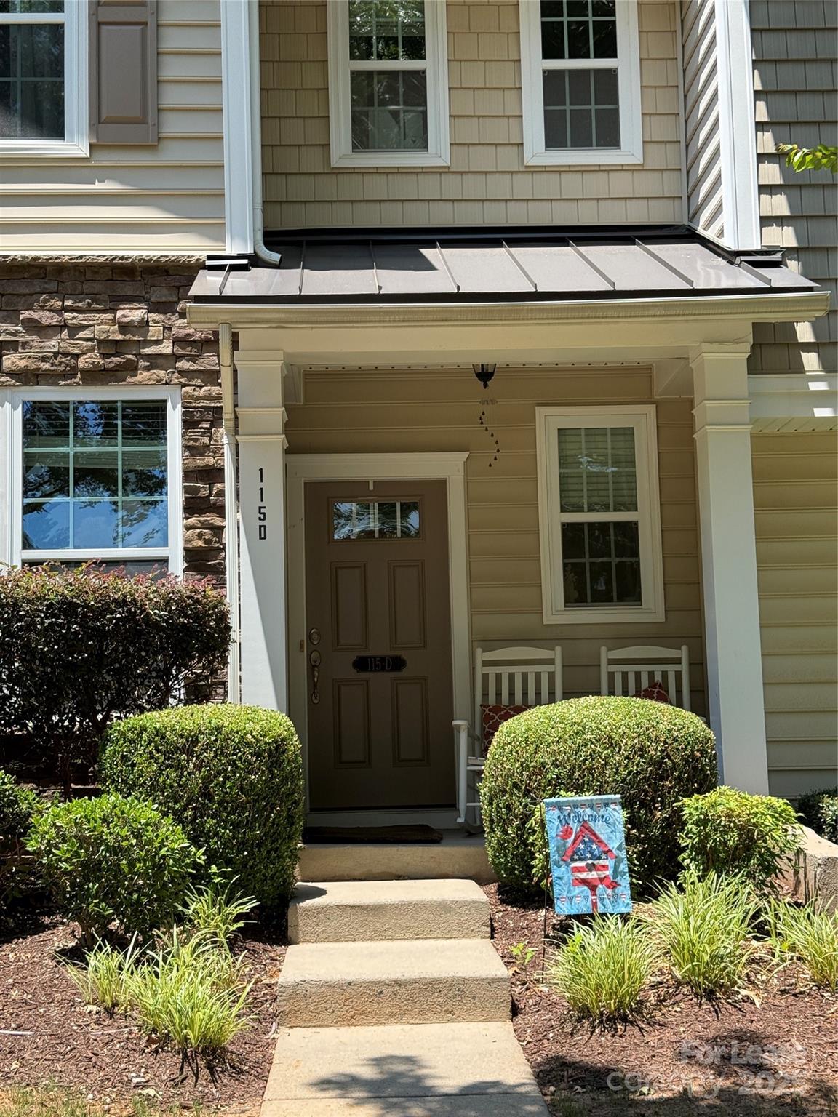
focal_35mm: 48
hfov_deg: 30.3
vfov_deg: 39.7
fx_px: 1549
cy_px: 558
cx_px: 419
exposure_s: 1/1608
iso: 64
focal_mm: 6.76
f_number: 1.78
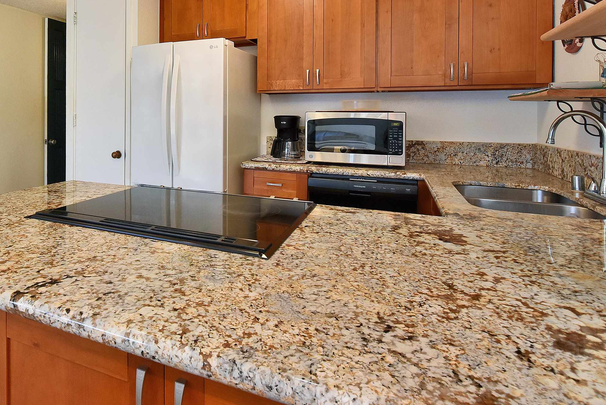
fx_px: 387
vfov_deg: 53.9
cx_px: 178
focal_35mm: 23
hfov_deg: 72.5
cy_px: 132
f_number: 16
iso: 4500
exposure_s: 1/60
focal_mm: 15
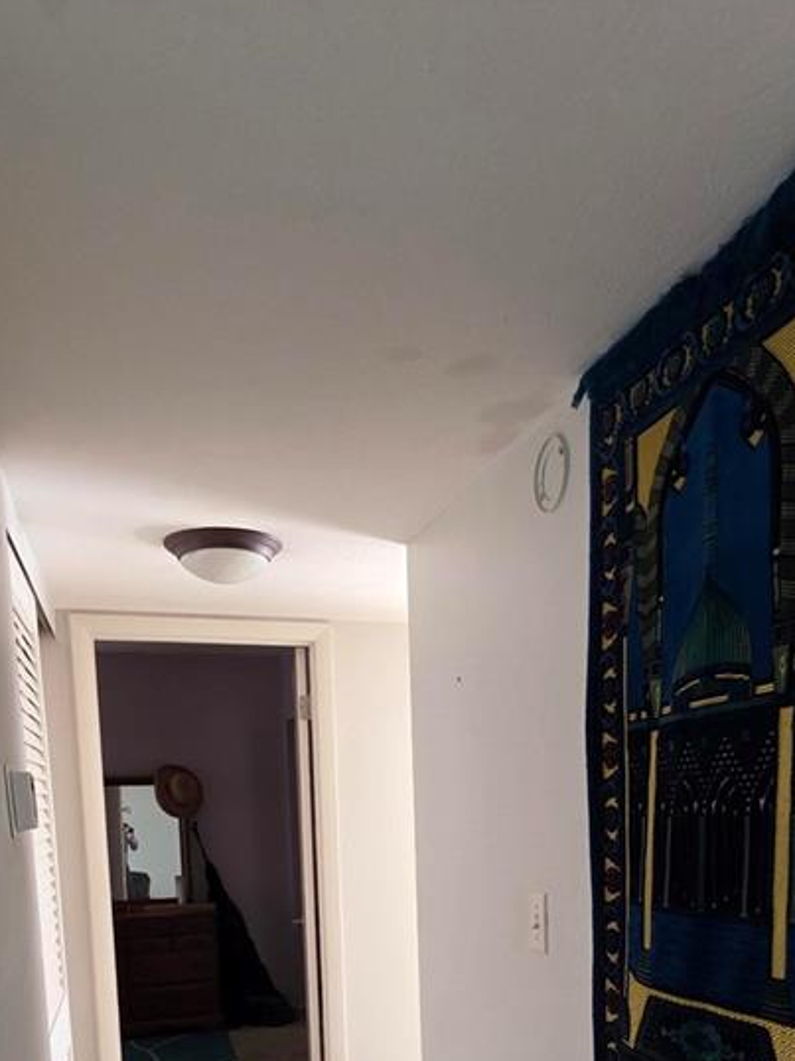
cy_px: 911
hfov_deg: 48.1
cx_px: 438
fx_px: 889
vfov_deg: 55.3
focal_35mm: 29
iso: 500
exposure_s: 1/60
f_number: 1.9
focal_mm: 2.2
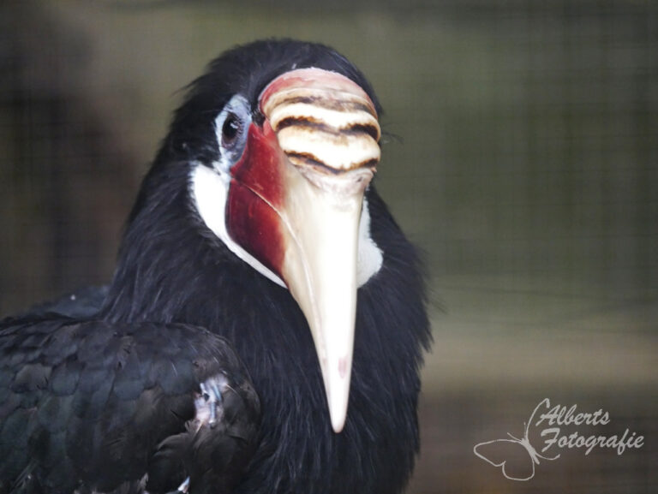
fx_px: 6733
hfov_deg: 5.6
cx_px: 329
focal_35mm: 354
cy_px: 247
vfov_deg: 4.2
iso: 3200
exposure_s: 1/60
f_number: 4.7
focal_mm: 177
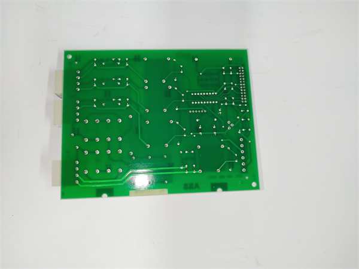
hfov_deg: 67.3
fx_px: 270
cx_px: 180
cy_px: 134
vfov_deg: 53.1
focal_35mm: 26
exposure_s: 1/50
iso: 250
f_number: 1.8
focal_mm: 4.75
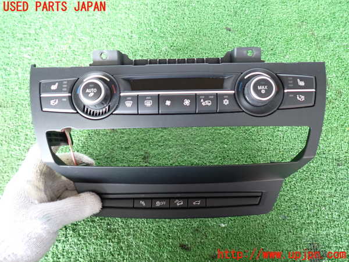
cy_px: 131
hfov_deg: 69.4
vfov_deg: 54.9
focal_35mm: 25
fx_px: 252
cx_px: 174
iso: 400
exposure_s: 1/30
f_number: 2
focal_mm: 4.5
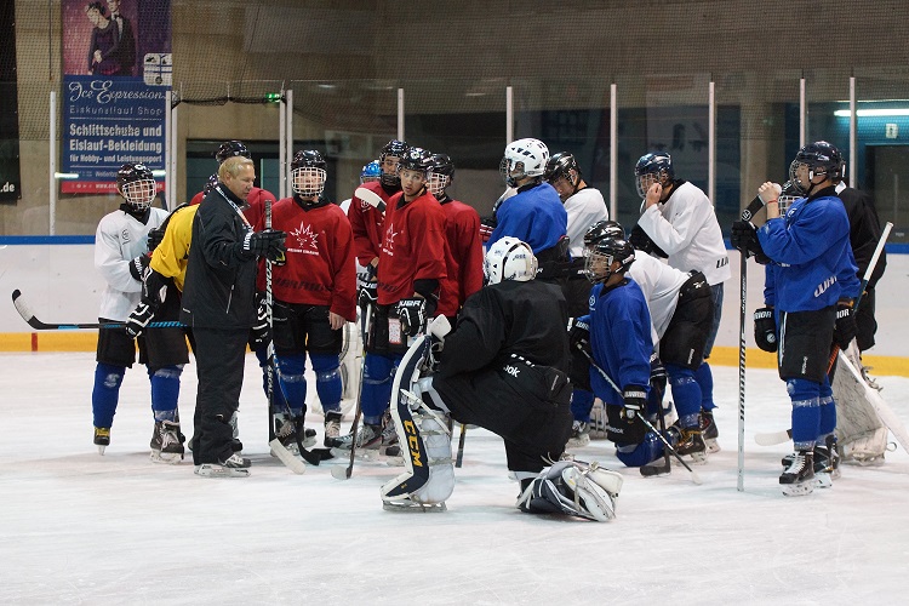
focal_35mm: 112
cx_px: 454
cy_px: 303
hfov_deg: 18.2
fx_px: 2840
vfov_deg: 12.2
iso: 1600
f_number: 2.8
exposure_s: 1/500
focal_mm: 75
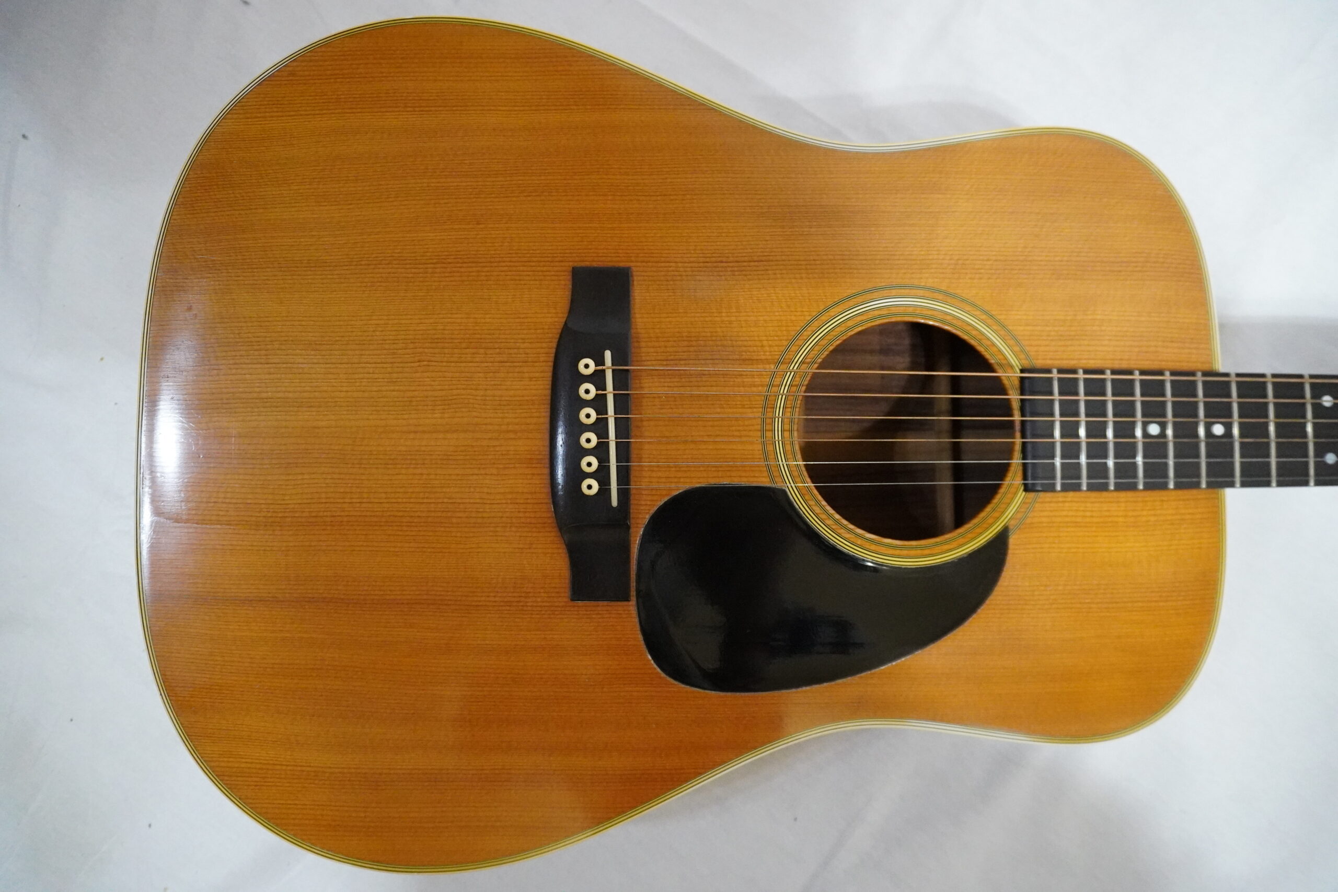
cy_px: 446
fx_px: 892
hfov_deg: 73.7
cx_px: 669
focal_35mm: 24
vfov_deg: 53.1
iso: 6400
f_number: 3.5
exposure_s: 1/125
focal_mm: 16
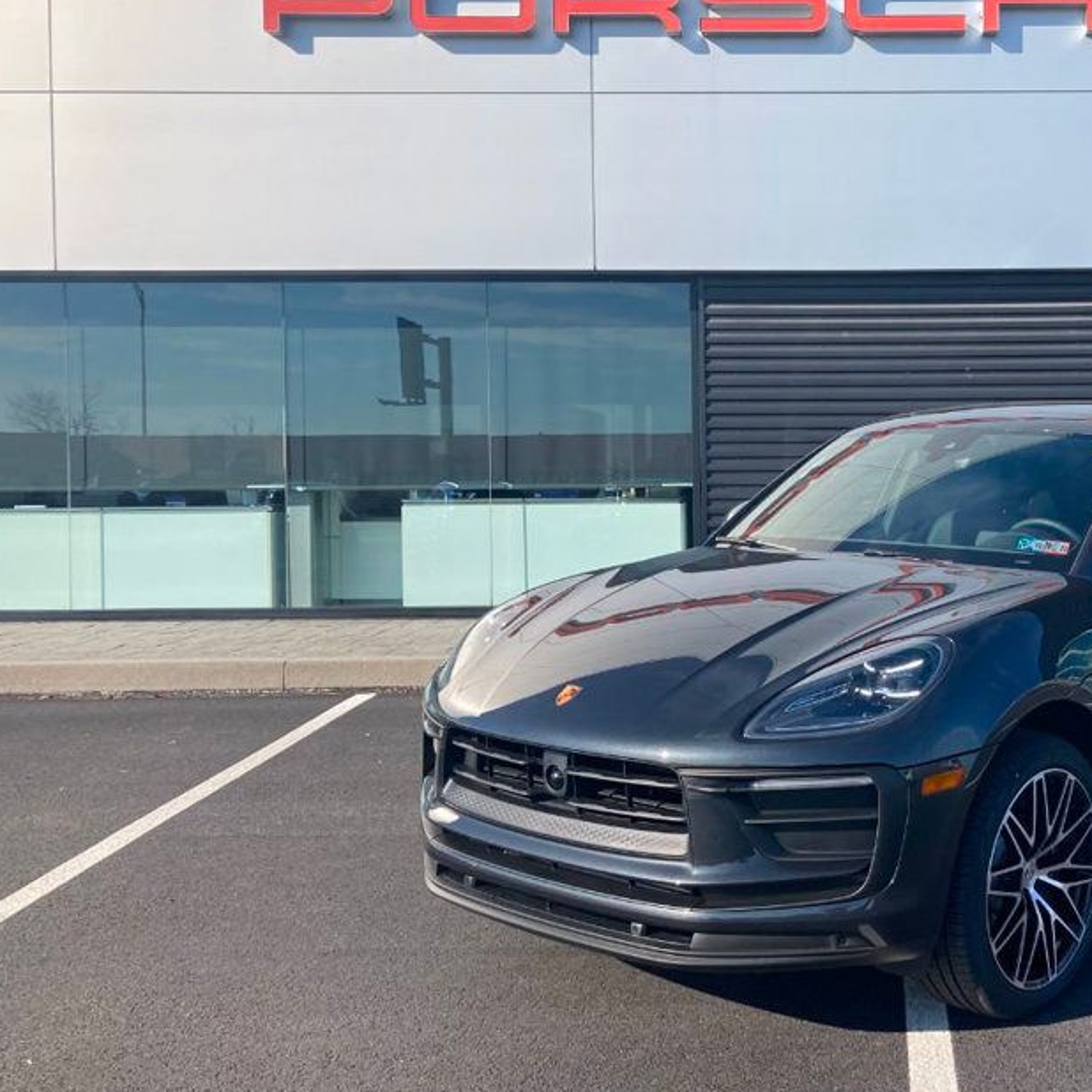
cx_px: 892
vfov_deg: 40.9
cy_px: 518
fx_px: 1463
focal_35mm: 41
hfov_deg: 39.1
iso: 20
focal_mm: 3.99
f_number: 1.8
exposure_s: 1/1919
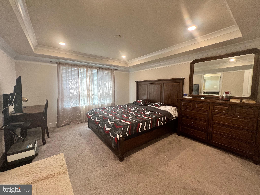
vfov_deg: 89.9
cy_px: 98
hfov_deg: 106.2
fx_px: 98
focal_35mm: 13
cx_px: 130
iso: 160
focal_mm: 1.57
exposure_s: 1/120
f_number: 1.8
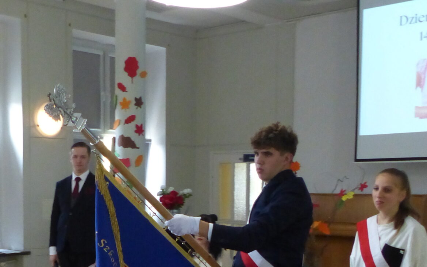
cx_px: 117
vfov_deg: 21.8
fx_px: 675
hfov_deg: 34.5
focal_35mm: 58
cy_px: 245
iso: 640
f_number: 2.8
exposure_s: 1/125
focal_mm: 4.5
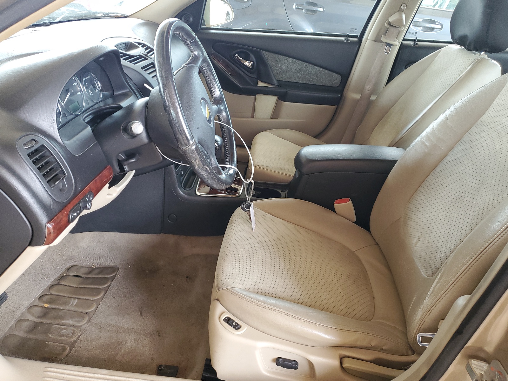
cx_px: 254
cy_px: 190
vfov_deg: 53.1
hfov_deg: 67.3
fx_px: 382
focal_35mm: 26
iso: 97
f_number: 1.5
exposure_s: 1/120
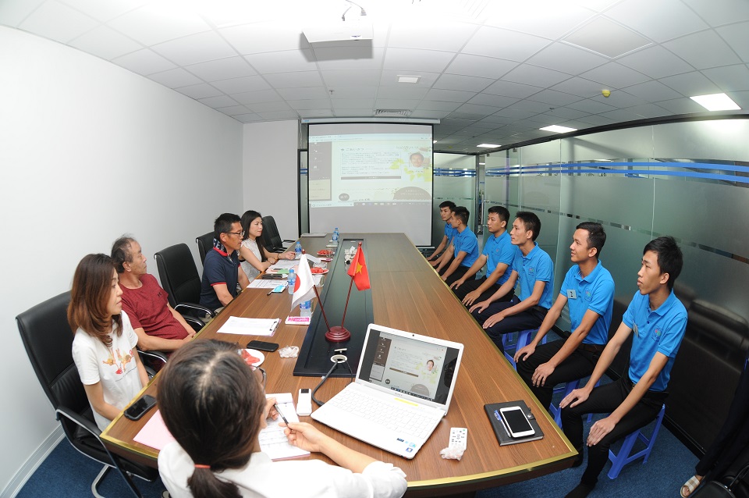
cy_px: 249
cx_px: 374
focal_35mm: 24
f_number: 4
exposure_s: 1/80
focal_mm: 24
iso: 1250
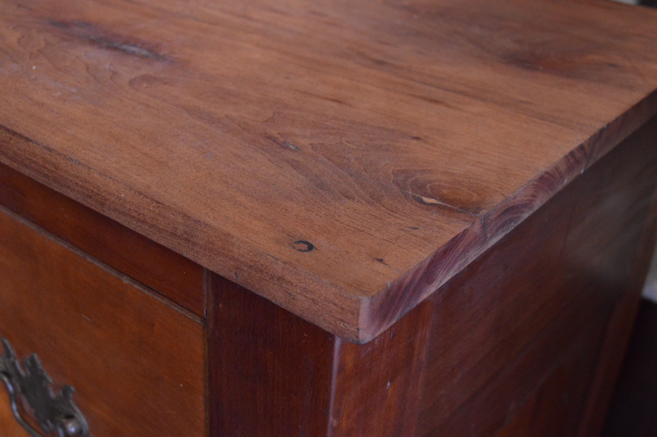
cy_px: 218
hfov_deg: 42.4
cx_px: 328
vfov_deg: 28.9
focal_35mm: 46
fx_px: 848
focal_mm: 31
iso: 3200
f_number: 6.3
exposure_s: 1/80
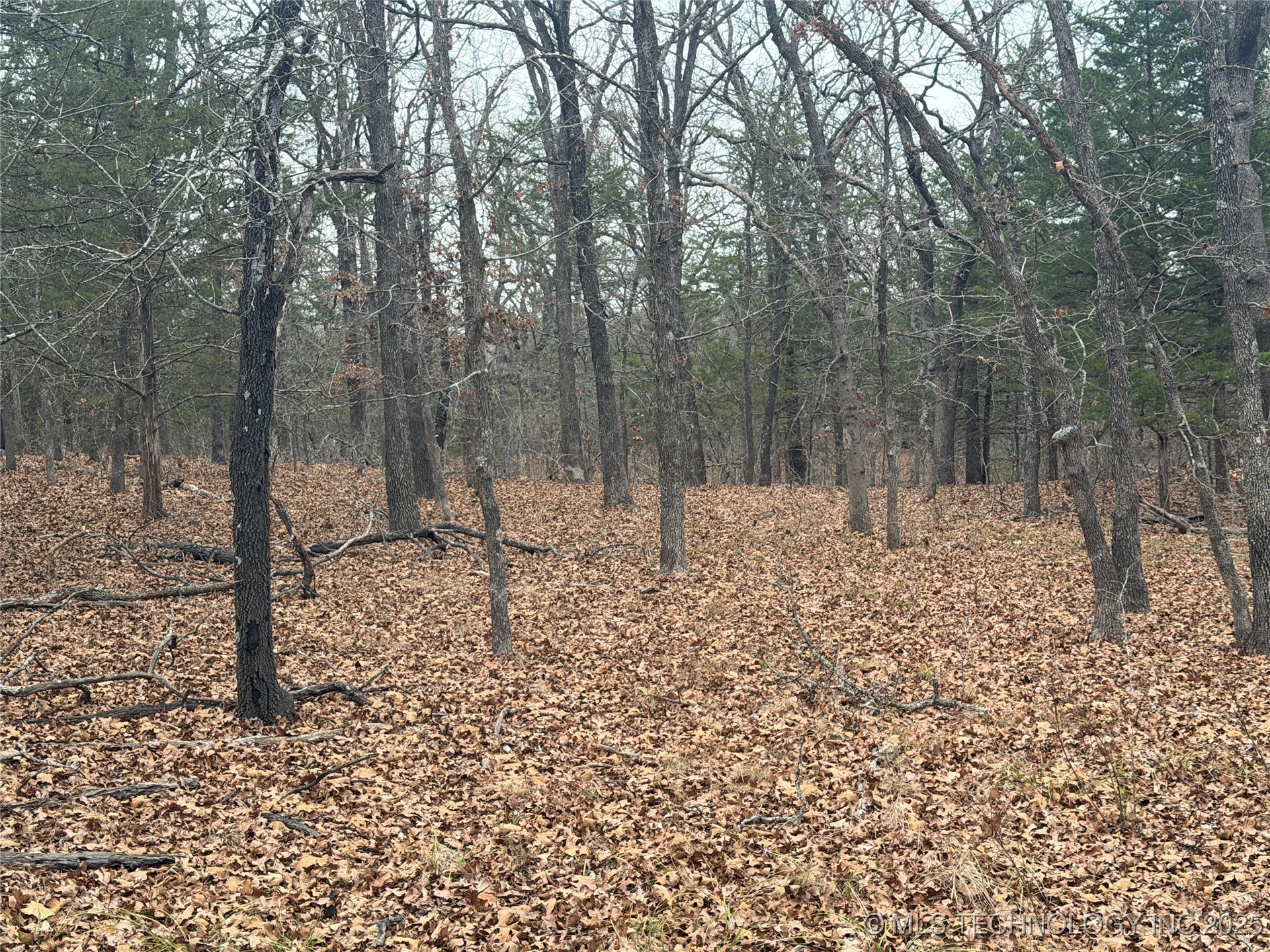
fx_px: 1761
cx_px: 635
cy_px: 476
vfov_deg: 30.3
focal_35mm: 48
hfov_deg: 39.7
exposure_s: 1/60
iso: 250
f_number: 1.78
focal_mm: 6.76
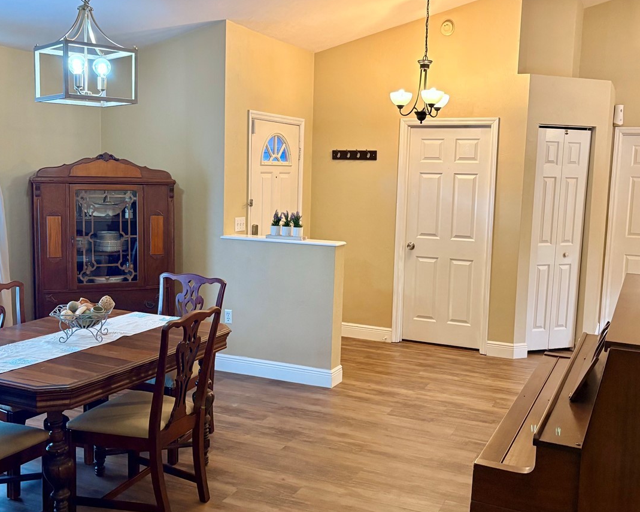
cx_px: 323
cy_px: 246
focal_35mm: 38
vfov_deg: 39.1
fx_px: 720
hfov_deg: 47.9
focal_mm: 5.96
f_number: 1.6
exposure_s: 1/60
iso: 250
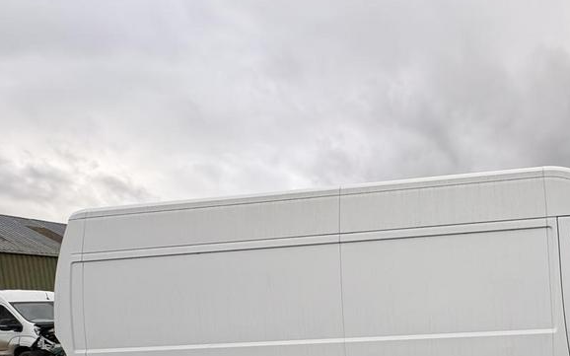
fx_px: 357
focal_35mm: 23
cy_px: 323
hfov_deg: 70.9
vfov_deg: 47.4
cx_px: 440
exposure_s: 1/253
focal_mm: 2.22
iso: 40
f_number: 2.2
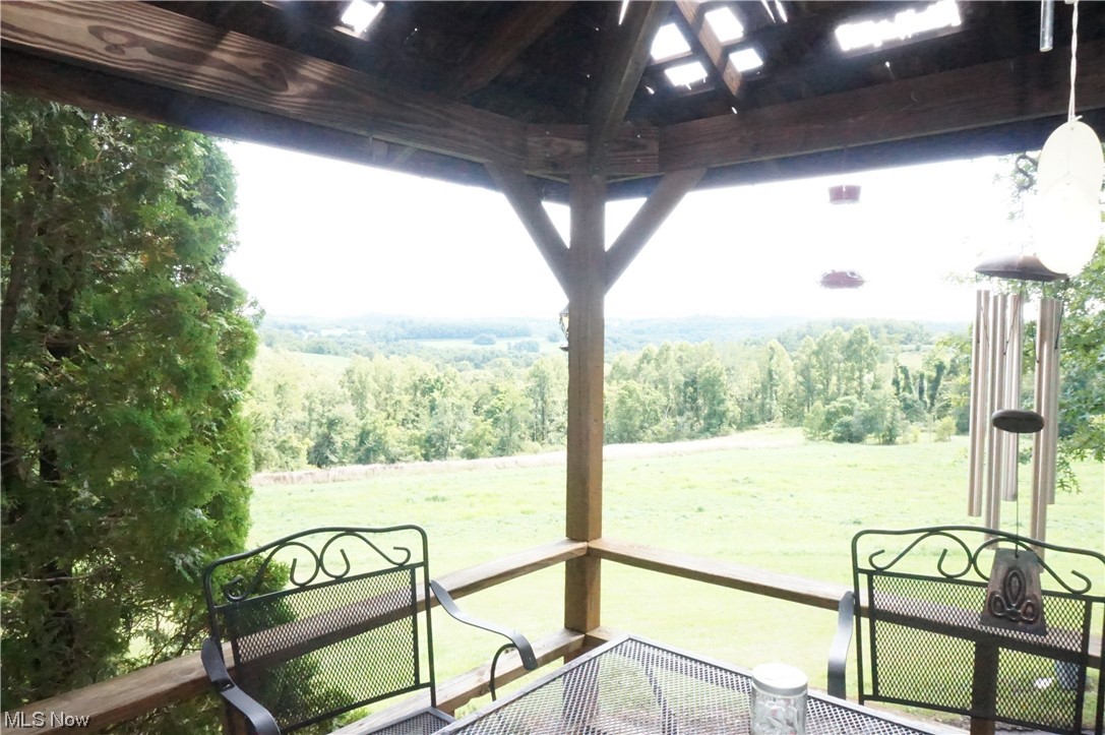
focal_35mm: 24
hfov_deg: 73.8
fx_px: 736
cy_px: 368
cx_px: 552
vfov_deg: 53.1
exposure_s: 1/160
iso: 10000
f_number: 22
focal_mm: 16
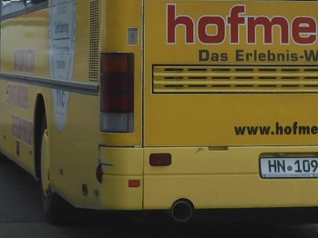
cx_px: 142
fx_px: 1351
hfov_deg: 13.4
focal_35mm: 147
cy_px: -15
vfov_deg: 10.0
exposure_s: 1/500
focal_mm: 10.2
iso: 100
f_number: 4.5
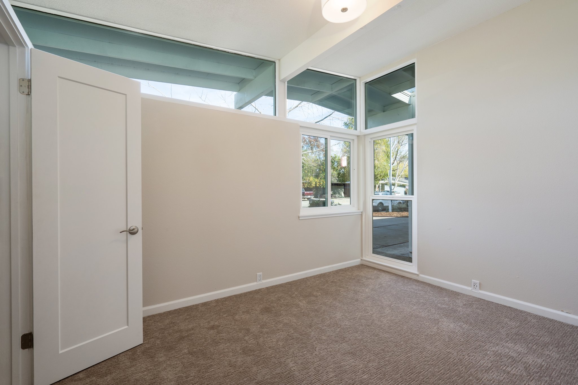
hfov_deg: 96.7
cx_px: 289
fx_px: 257
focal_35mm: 16
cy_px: 192
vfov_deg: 73.7
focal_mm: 16
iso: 320
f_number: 8
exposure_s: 1/20
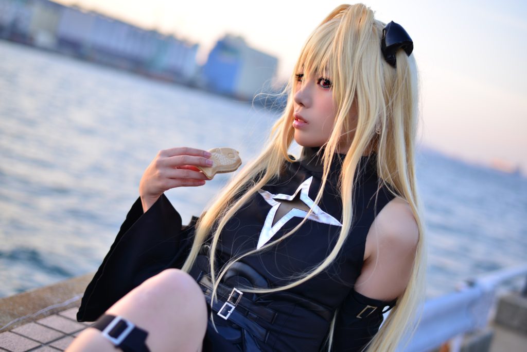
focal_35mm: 50
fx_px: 732
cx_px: 264
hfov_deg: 39.6
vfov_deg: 27.0
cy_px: 176
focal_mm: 50
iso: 160
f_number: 2.5
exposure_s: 1/320
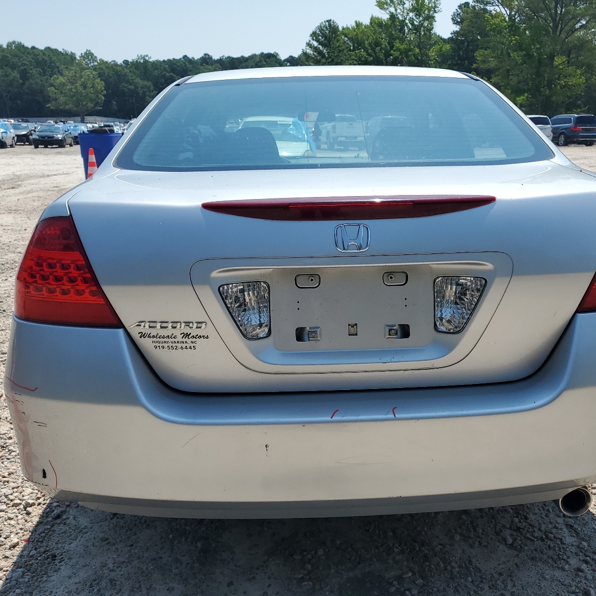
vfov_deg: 52.5
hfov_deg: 52.3
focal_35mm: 31
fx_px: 604
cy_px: 296
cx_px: 341
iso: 50
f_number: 1.5
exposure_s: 1/5000
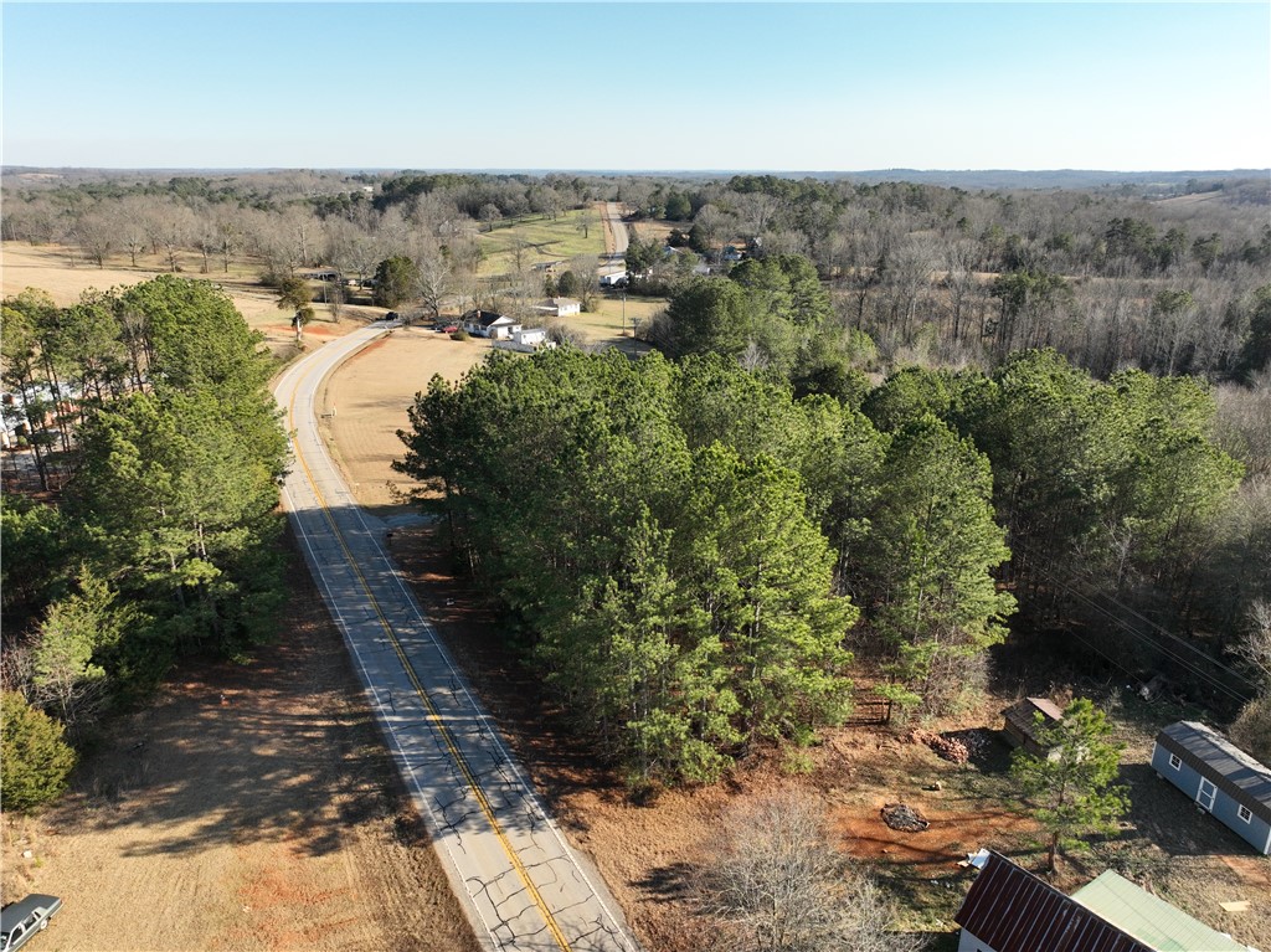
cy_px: 476
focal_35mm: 24
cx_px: 636
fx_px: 881
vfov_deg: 56.8
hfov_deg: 71.6
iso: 190
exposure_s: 1/200
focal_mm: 12.29
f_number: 2.8
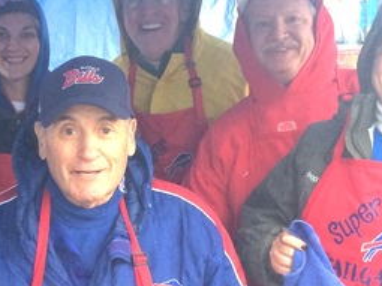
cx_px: 46
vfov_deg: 17.9
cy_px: 201
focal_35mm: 82
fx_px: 904
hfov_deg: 23.3
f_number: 2.2
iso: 32
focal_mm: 4.15
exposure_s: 1/30
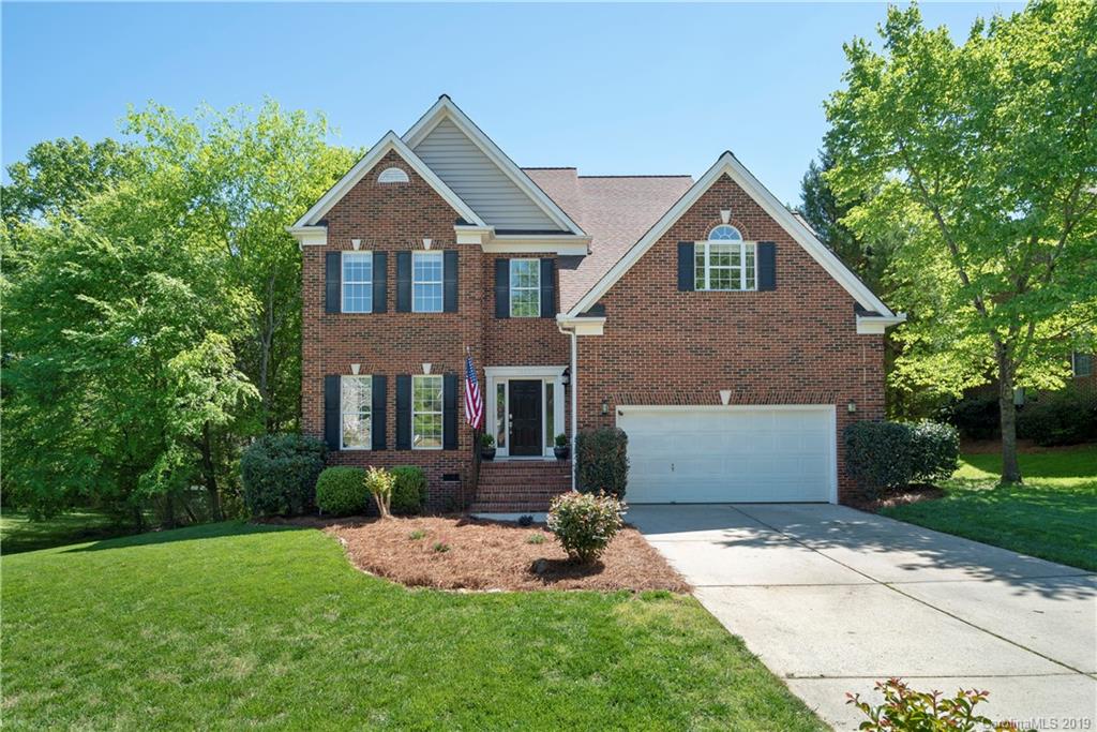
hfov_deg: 86.9
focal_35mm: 19
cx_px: 548
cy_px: 366
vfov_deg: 64.6
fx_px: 579
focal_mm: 19
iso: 100
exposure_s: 1/80
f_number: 8
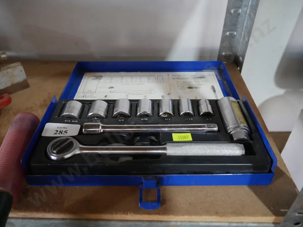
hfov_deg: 63.4
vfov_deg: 49.8
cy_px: 114
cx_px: 152
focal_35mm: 28
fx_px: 245
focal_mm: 14
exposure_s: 1/60
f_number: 3.5
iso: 640
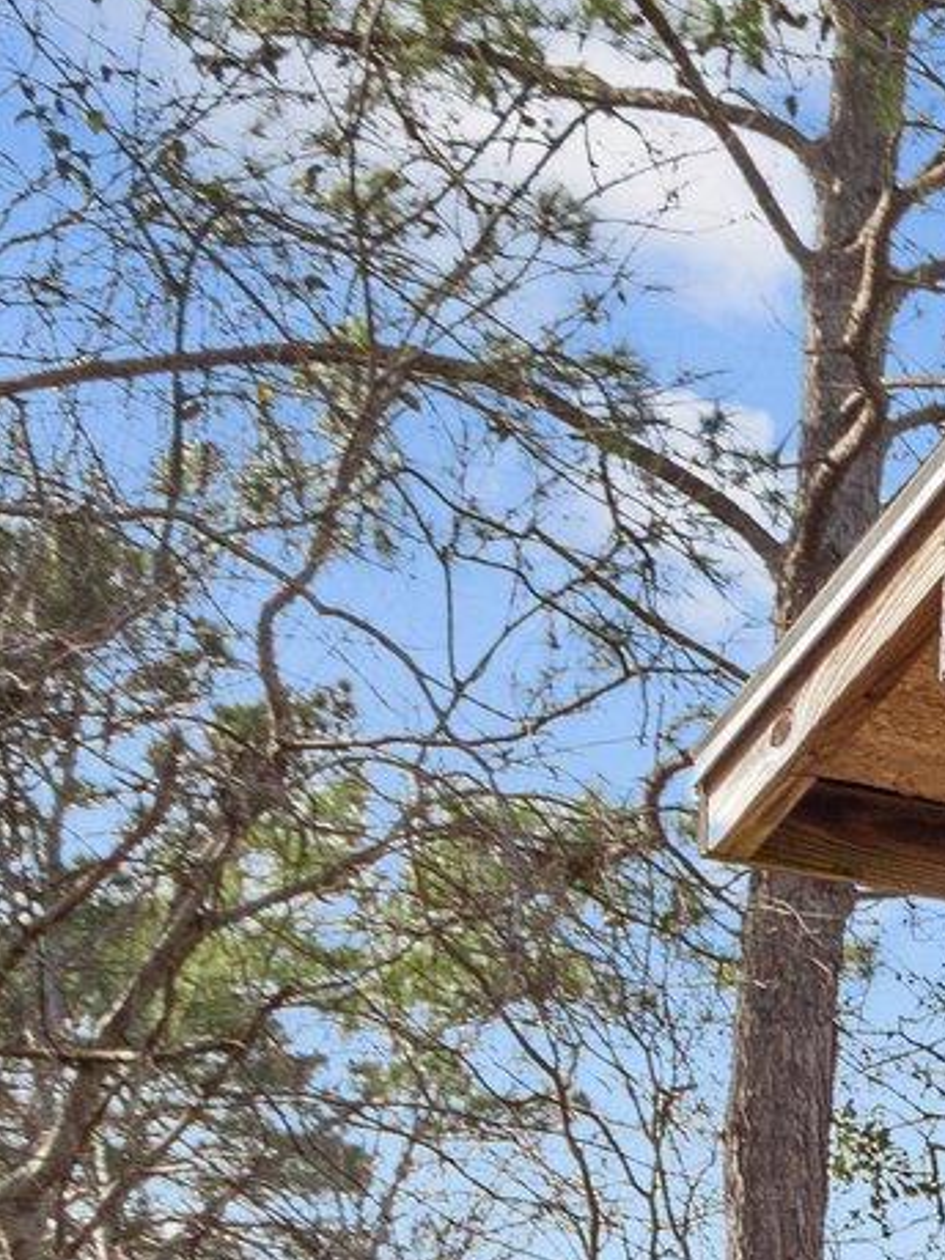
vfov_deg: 14.9
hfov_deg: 9.6
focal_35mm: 125
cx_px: 2676
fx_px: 4552
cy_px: 1716
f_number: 5.6
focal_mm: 14
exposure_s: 1/320
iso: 200
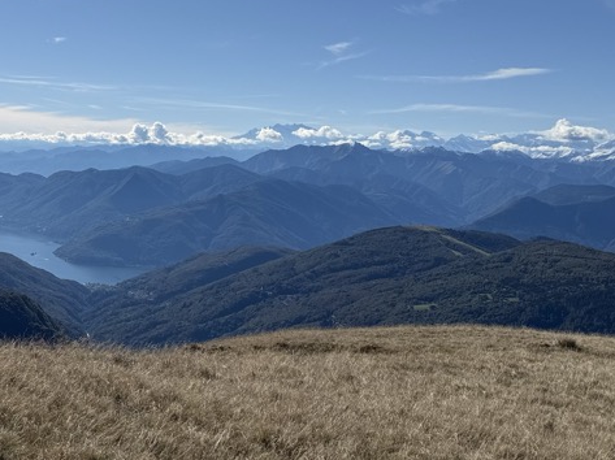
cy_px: 195
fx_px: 923
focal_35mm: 52
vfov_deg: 28.0
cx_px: 40
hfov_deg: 34.4
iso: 80
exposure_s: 1/10309
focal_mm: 6.76
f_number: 1.78
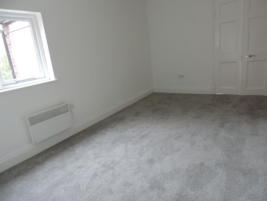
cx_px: 134
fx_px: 185
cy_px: 100
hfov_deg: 71.6
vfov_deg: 56.8
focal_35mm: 24
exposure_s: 1/30
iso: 400
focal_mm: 4.3
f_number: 3
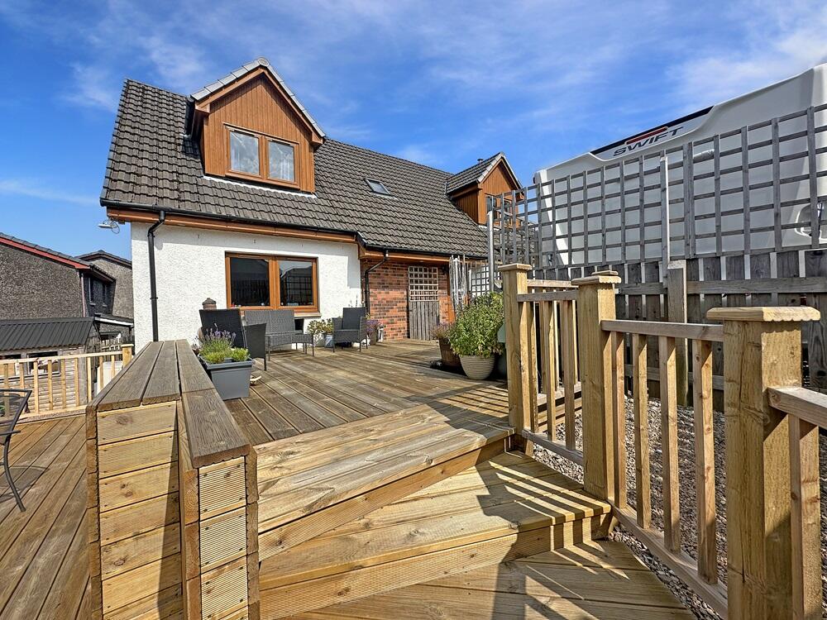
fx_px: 334
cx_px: 414
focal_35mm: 14
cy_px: 310
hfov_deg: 102.1
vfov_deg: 85.7
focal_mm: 2.22
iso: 50
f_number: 2.2
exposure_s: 1/1795
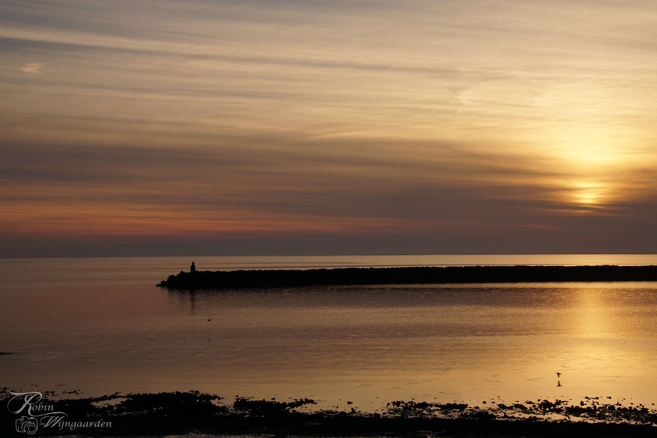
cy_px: 219
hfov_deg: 37.9
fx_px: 958
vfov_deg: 25.8
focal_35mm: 52
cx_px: 328
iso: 100
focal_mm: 35
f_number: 13
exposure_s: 1/100
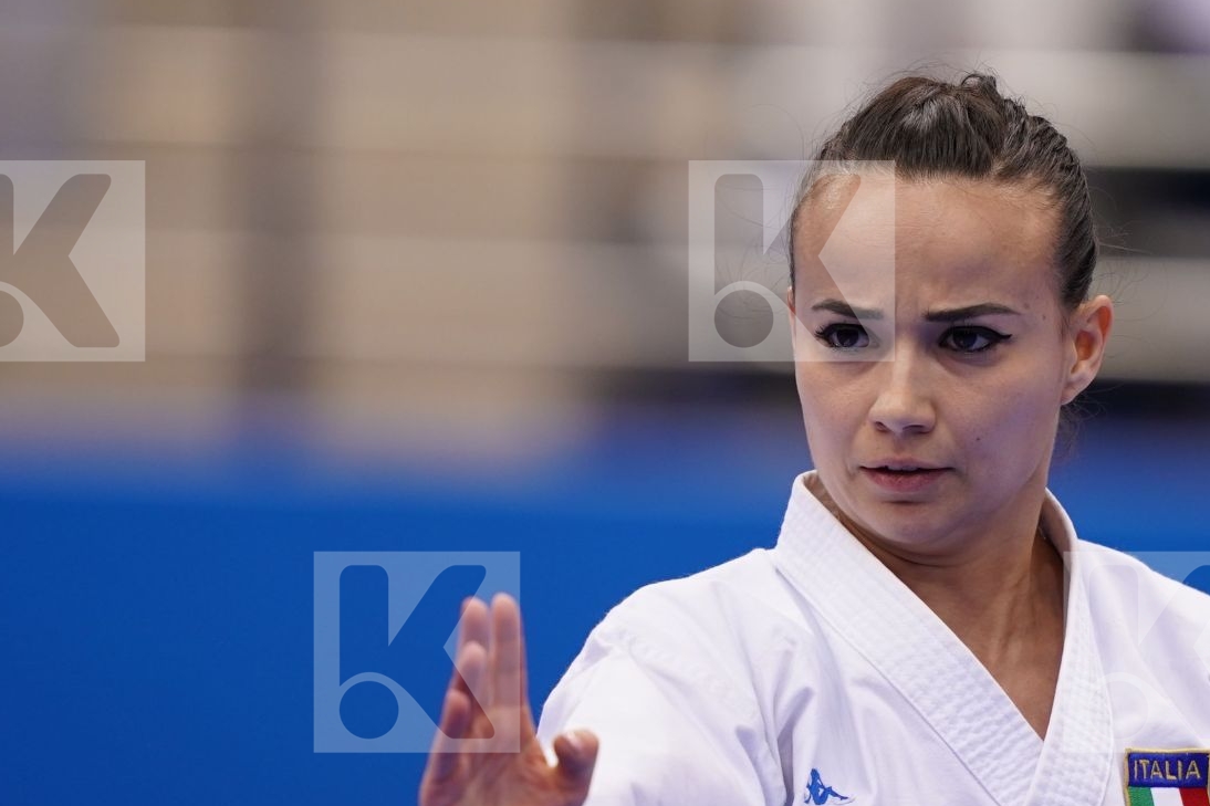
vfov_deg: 1.4
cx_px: 792
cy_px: 652
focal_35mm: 987
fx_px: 33167
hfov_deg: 2.1
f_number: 2.8
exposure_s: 1/500
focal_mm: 400
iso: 640
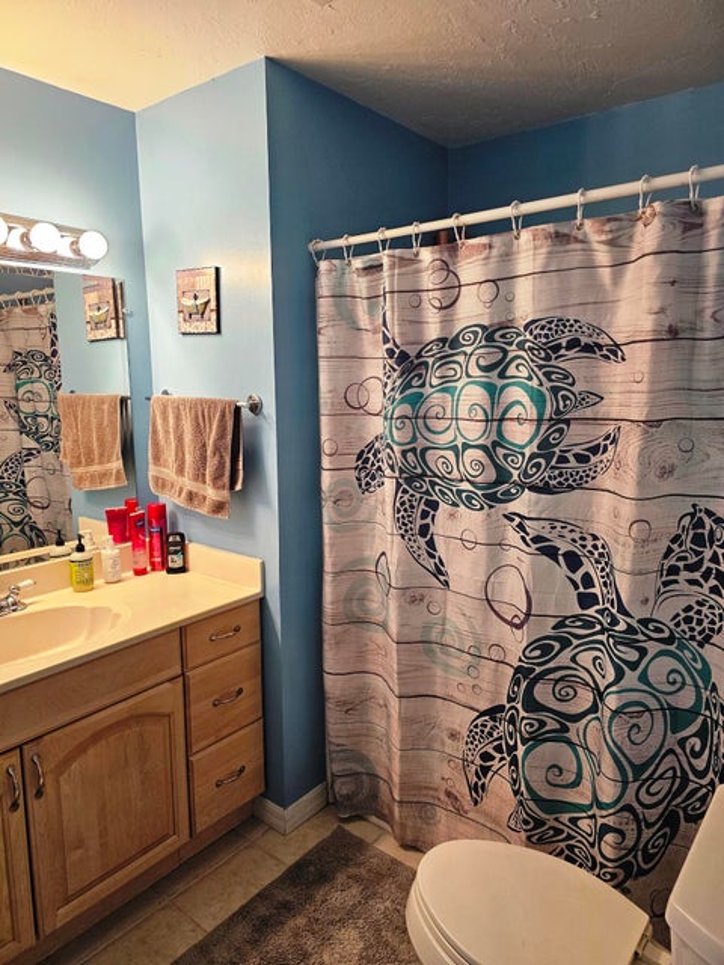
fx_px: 641
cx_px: 362
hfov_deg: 58.9
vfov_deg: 73.9
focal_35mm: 23
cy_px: 482
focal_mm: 6.3
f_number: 1.7
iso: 250
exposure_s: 1/120
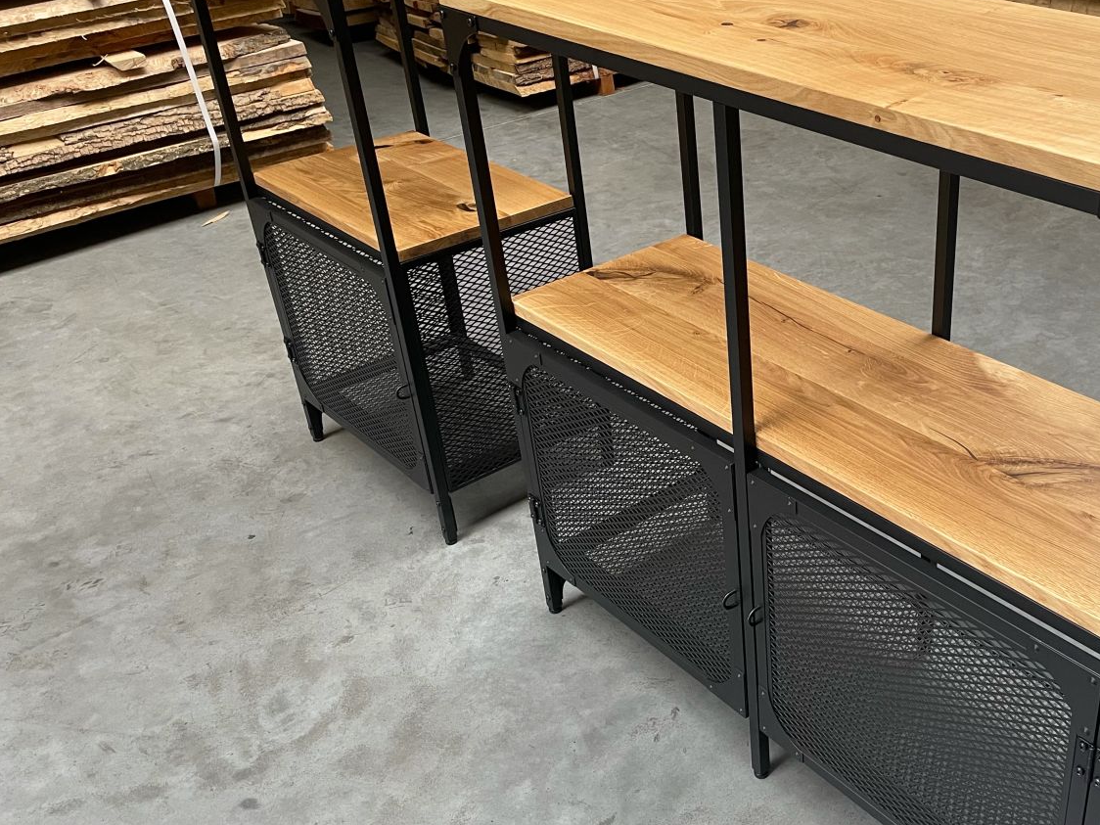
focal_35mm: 37
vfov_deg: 38.6
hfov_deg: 48.8
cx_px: 781
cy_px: 466
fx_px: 1176
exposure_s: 1/84
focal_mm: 4.2
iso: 125
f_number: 1.6
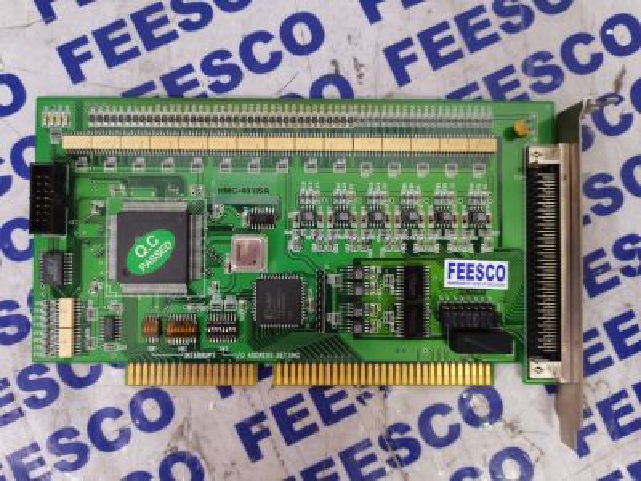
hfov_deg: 67.3
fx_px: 481
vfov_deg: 53.1
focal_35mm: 26
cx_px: 320
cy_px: 240
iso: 1000
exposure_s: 1/24
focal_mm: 5.58
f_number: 1.8
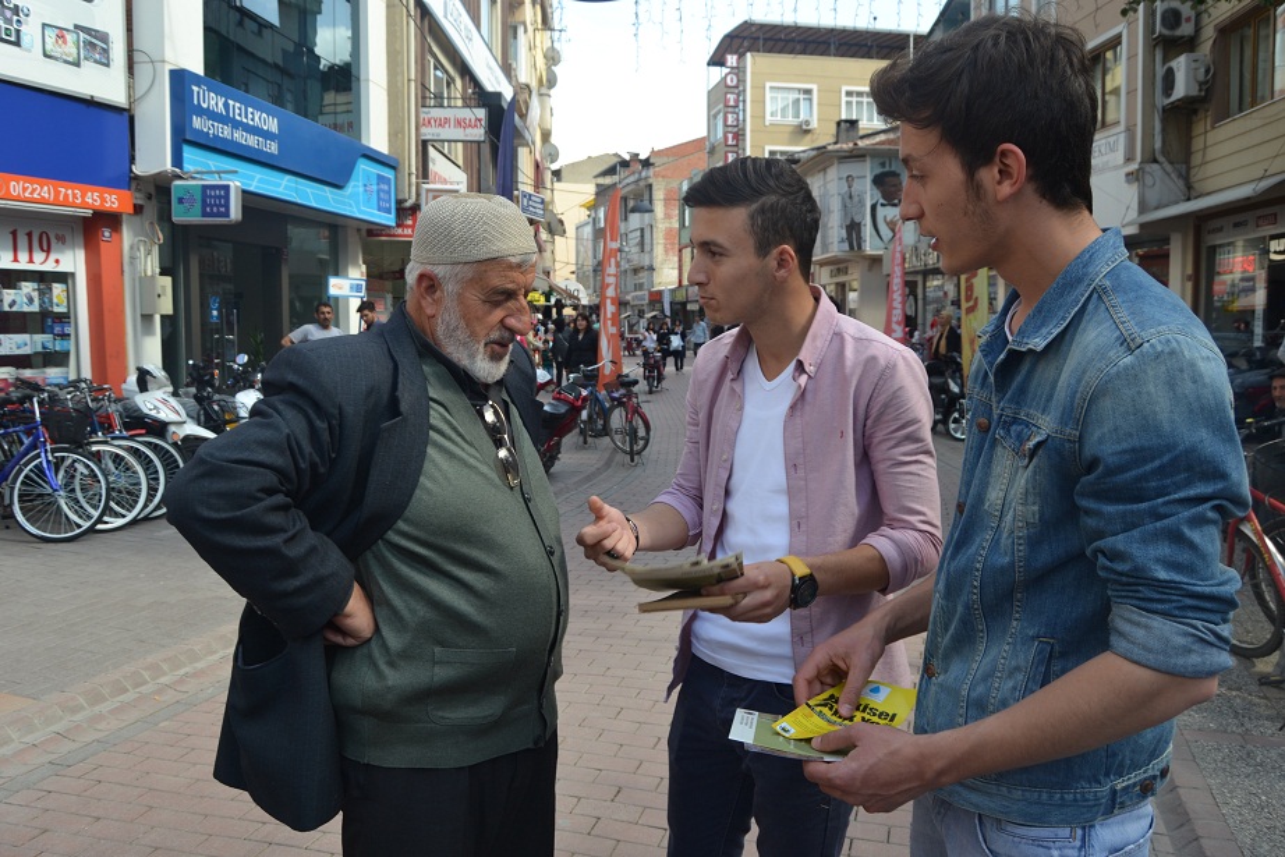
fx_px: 964
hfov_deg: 67.4
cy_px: 428
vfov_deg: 47.9
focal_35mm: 27
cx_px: 642
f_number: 5.6
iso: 100
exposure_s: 1/125
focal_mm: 18
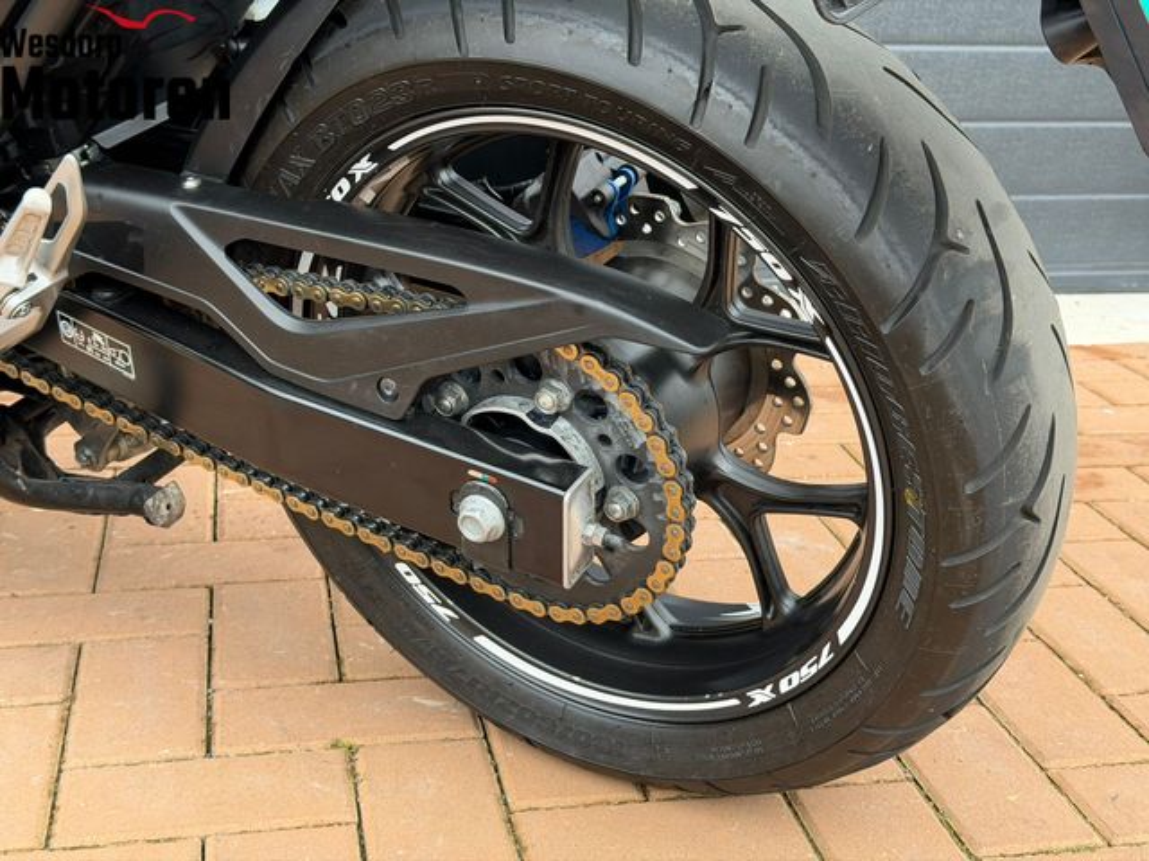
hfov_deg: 39.7
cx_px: 574
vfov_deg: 30.3
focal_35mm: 48
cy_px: 430
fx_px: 1593
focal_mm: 6.76
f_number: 1.78
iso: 80
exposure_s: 1/127
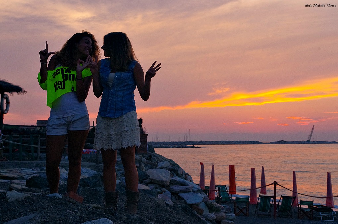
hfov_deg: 31.5
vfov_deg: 21.2
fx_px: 600
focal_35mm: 64
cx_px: 169
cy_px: 112
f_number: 11
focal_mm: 42.5
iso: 800
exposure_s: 1/60
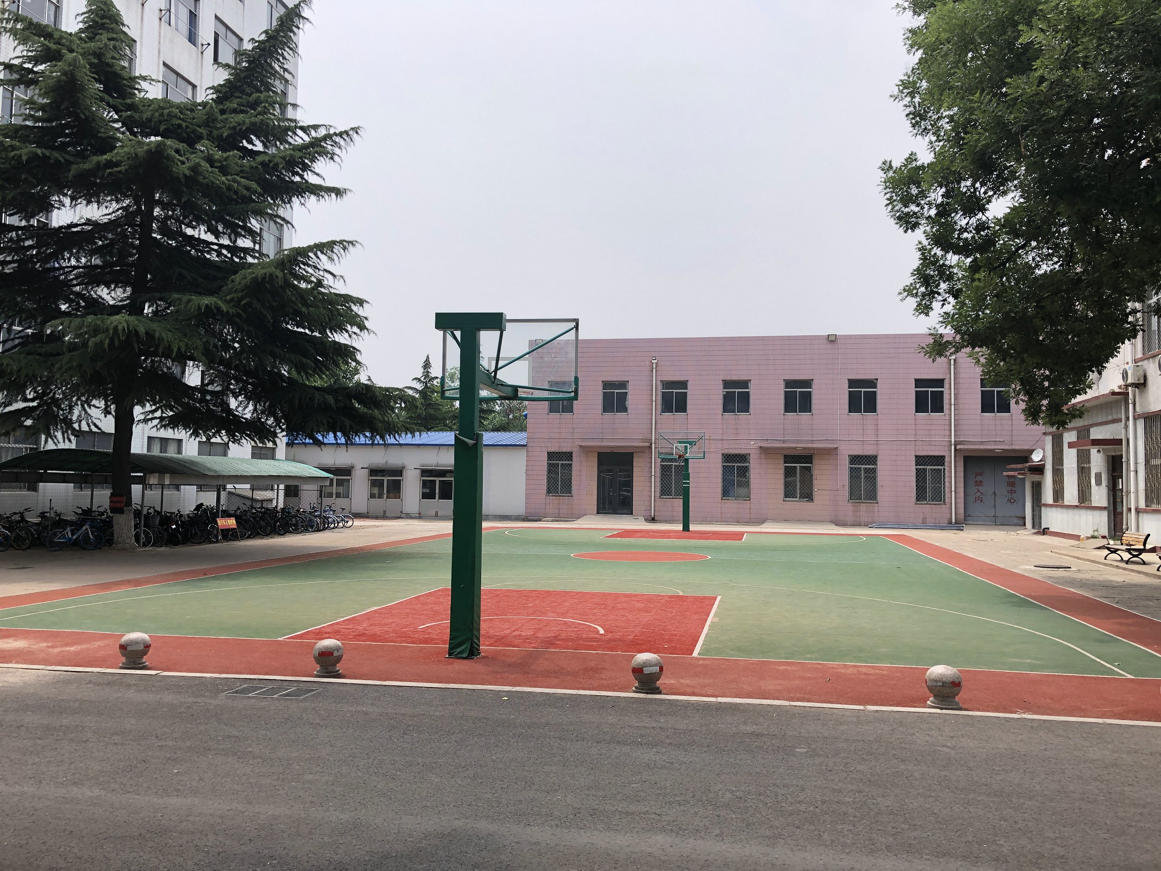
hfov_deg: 63.4
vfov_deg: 49.7
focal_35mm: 28
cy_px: 436
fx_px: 939
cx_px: 580
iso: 20
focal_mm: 3.99
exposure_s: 1/1066
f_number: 1.8
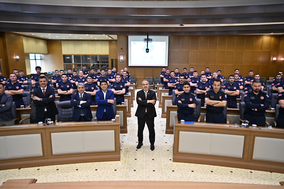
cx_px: 142
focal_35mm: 24
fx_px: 189
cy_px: 94
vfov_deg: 53.1
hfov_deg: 73.7
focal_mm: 24
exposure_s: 1/160
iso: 3200
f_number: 3.2
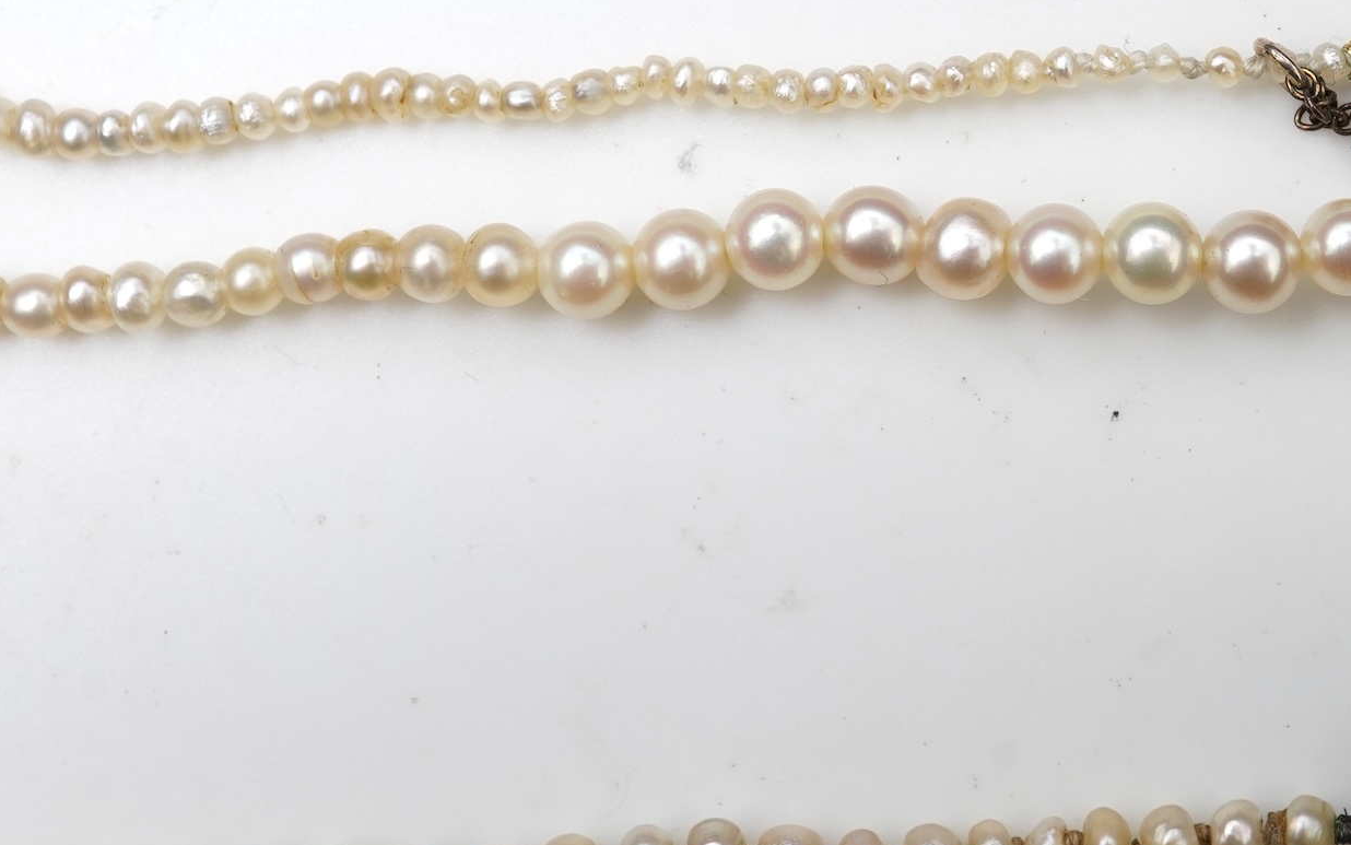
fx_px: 2688
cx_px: 968
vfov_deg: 17.7
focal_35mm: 73
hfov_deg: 27.9
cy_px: 188
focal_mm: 30
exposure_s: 1/125
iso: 500
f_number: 16
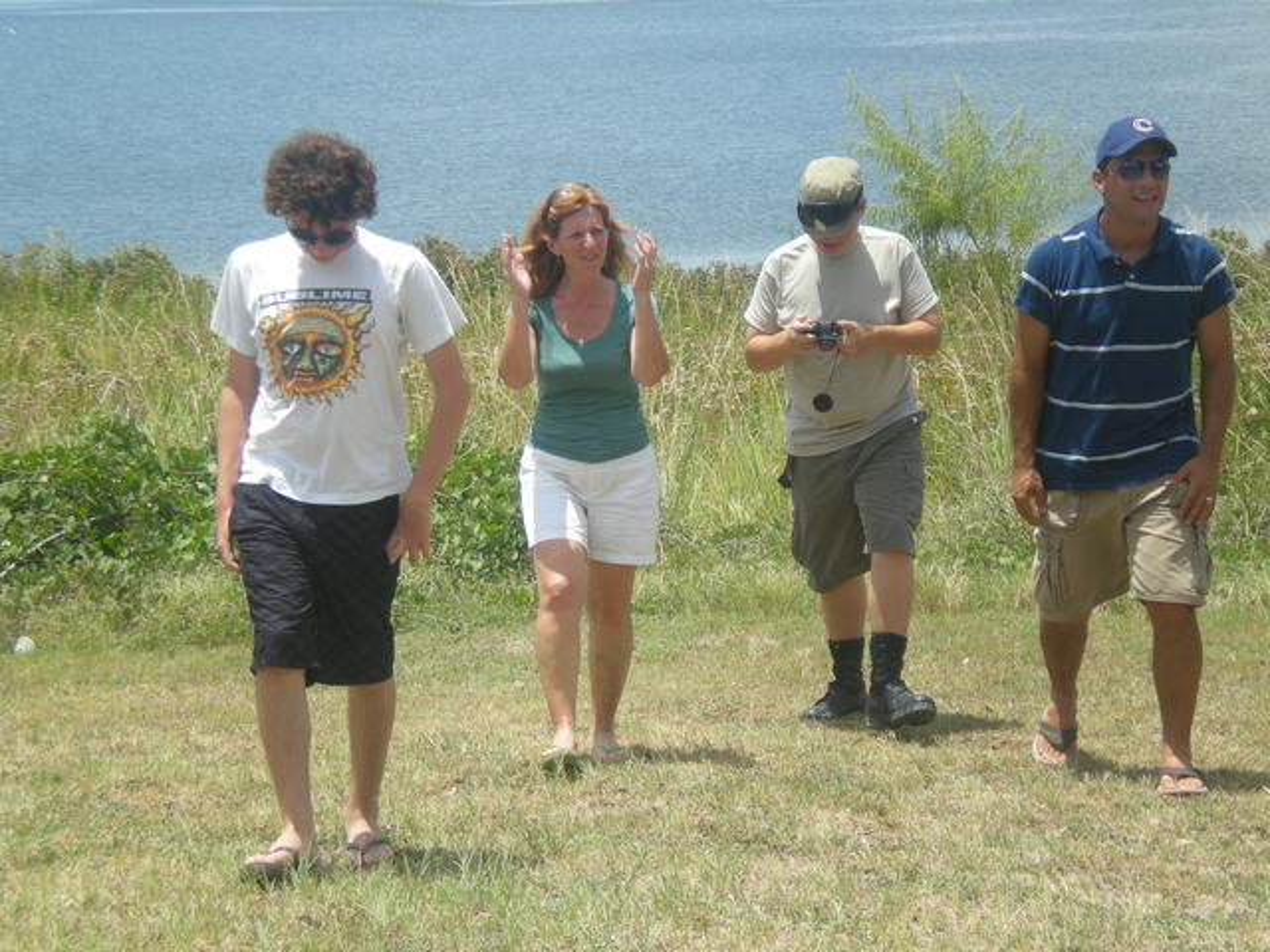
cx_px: 635
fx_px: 4182
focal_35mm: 114
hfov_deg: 17.3
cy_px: 476
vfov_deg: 13.0
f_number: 5.9
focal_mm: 18.9
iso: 64
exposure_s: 1/197
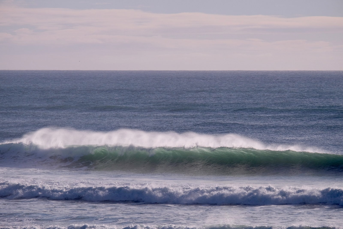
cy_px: 114
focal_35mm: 345
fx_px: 3287
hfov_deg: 6.0
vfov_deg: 4.0
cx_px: 172
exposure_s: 1/2000
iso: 800
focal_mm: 230
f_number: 11
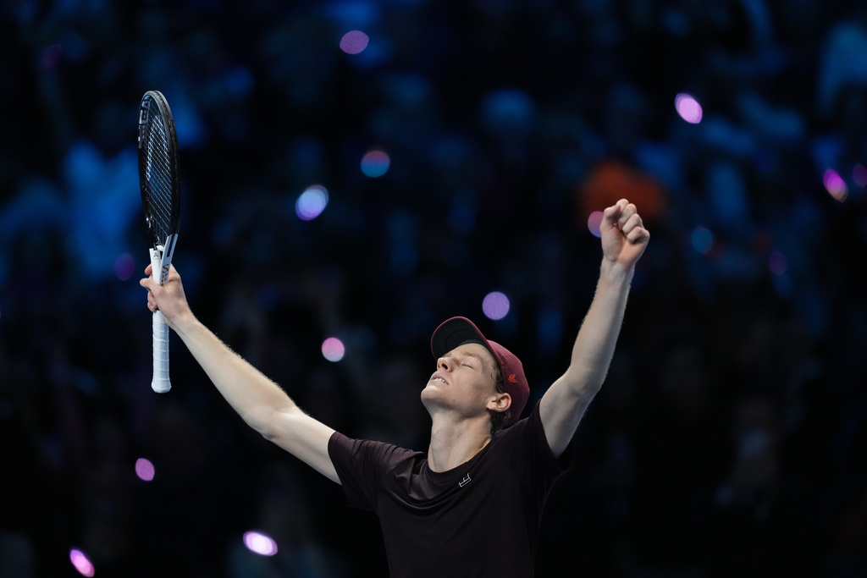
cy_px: 289
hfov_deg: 5.2
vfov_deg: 3.4
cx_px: 434
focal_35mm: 400
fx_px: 9634
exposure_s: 1/2500
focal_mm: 400
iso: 5000
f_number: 2.8
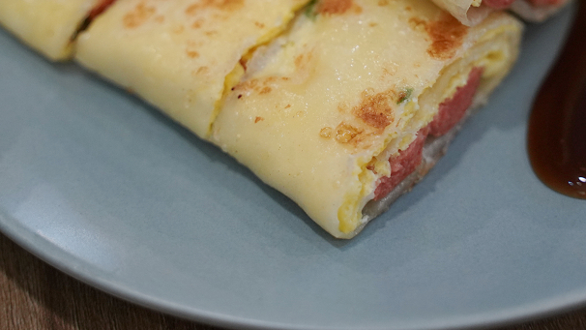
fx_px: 1772
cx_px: 353
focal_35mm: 114
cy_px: -35
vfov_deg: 10.5
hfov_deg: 18.8
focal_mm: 55
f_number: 3.2
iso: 1600
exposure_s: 1/160
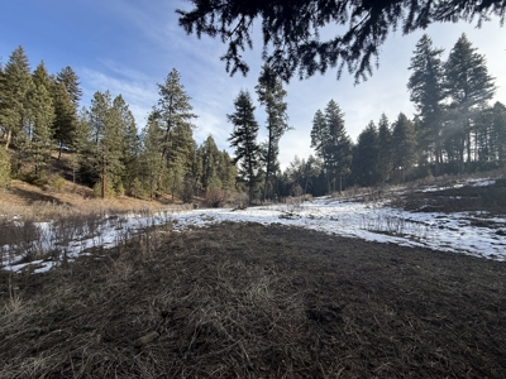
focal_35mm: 14
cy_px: 190
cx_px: 253
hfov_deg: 102.1
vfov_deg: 85.7
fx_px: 205
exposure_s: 1/888
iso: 64
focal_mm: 2.22
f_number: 2.2
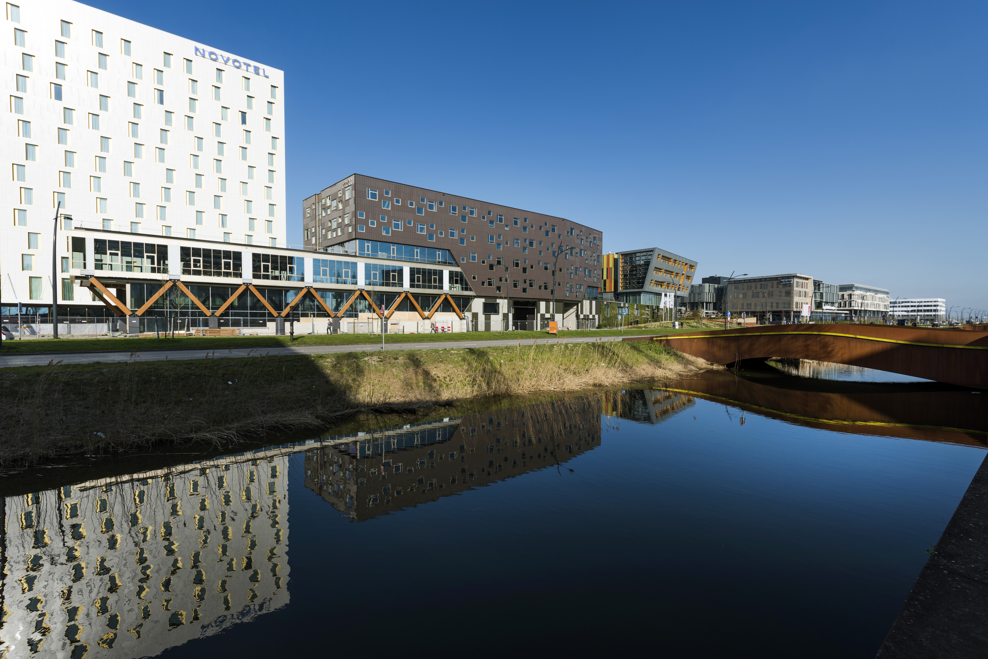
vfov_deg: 81.2
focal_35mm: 14
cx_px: 494
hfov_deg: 104.2
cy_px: 330
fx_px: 384
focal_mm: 14
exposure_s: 1/320
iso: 100
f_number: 10
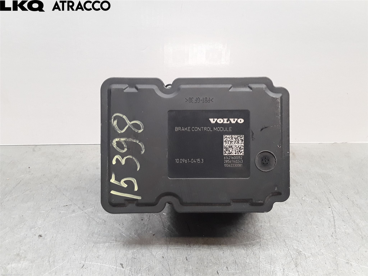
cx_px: 184
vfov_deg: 49.7
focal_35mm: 28
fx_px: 298
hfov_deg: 63.4
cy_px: 138
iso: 64
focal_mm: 2.91
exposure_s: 1/50
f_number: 1.9
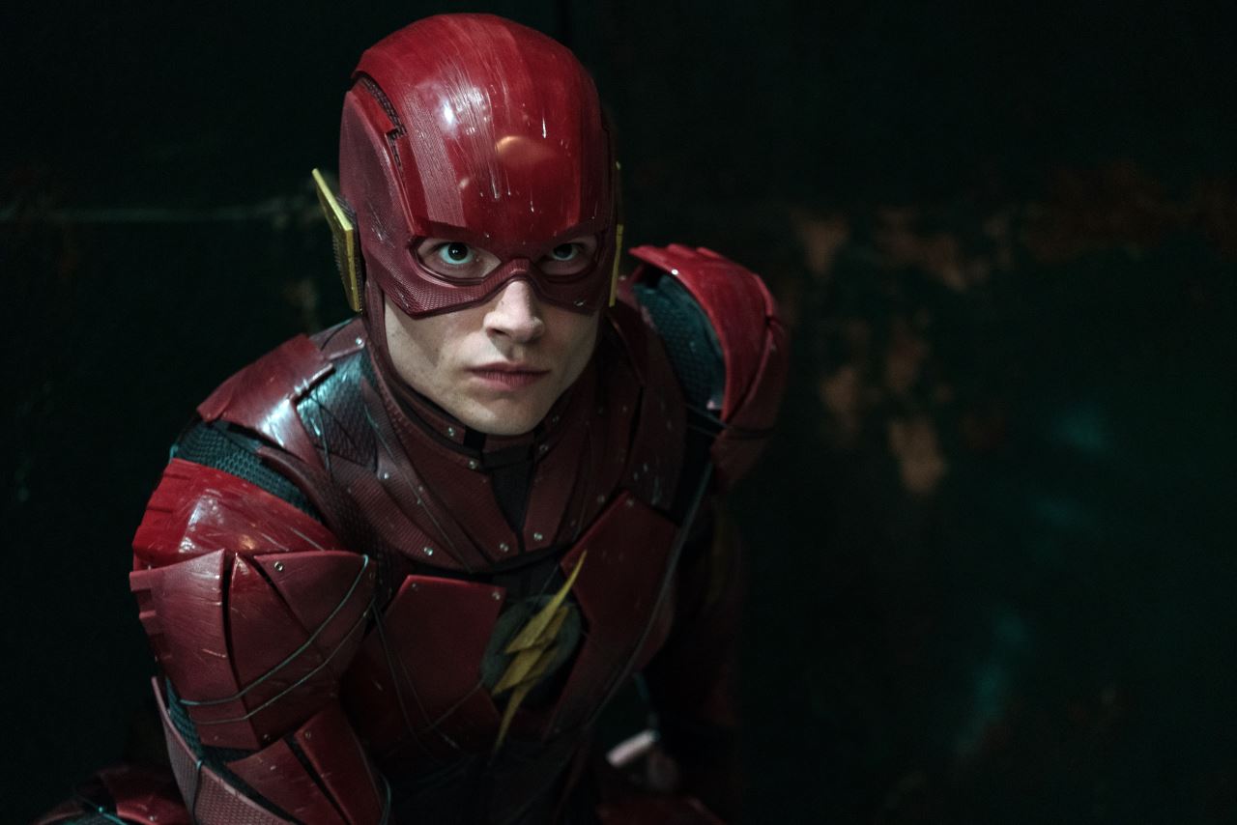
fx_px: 5911
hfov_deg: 11.9
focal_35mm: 172
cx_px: 618
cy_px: 412
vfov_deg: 8.0
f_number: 4
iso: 3200
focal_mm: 172
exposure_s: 1/160
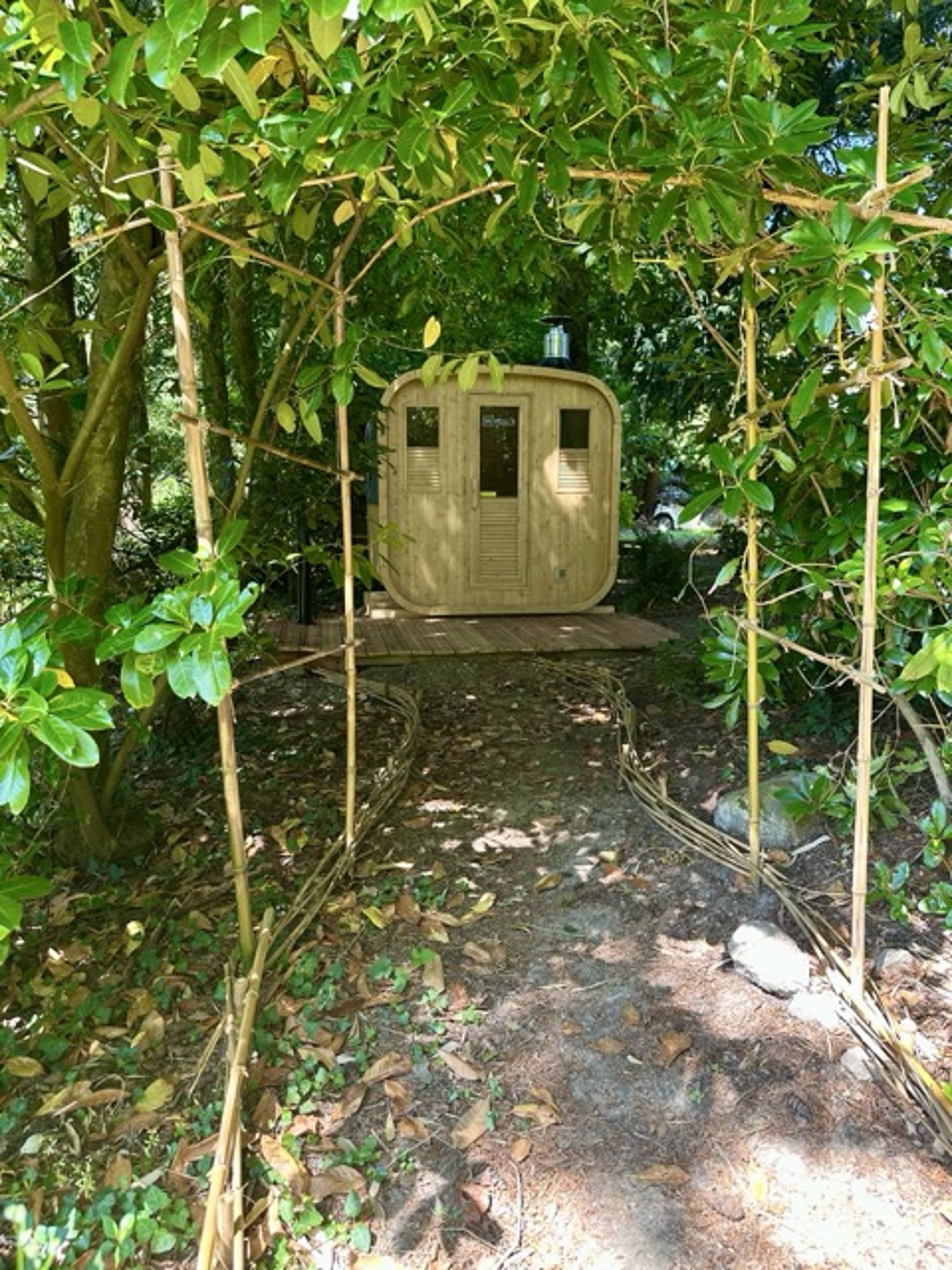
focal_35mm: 24
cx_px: 476
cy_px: 635
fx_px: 880
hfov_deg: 56.8
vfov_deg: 71.6
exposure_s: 1/133
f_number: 1.78
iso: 100
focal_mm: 6.86
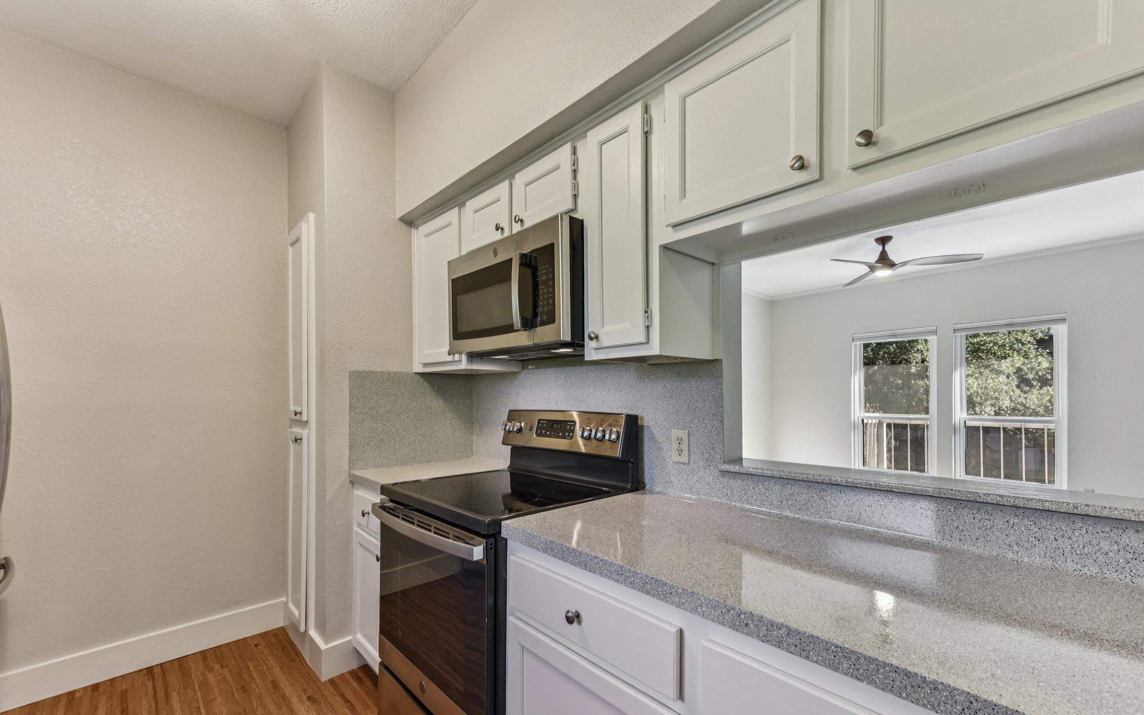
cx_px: 592
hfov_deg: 101.4
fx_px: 468
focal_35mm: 15
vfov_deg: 74.6
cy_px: 397
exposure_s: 1/25
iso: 400
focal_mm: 14
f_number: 8
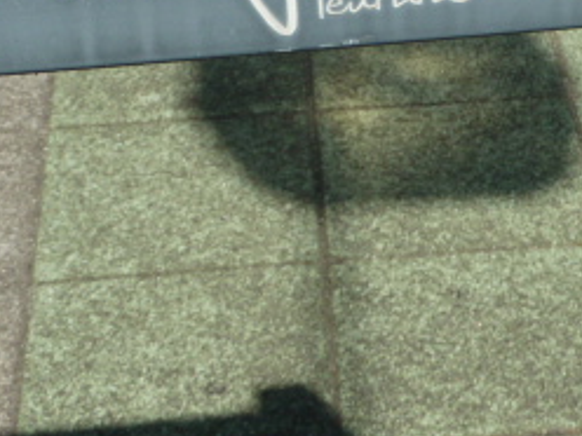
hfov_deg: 14.5
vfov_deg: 10.9
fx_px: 2253
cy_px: -73
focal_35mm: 134
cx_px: 568
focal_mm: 8.5
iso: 80
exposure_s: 1/500
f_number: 4.5
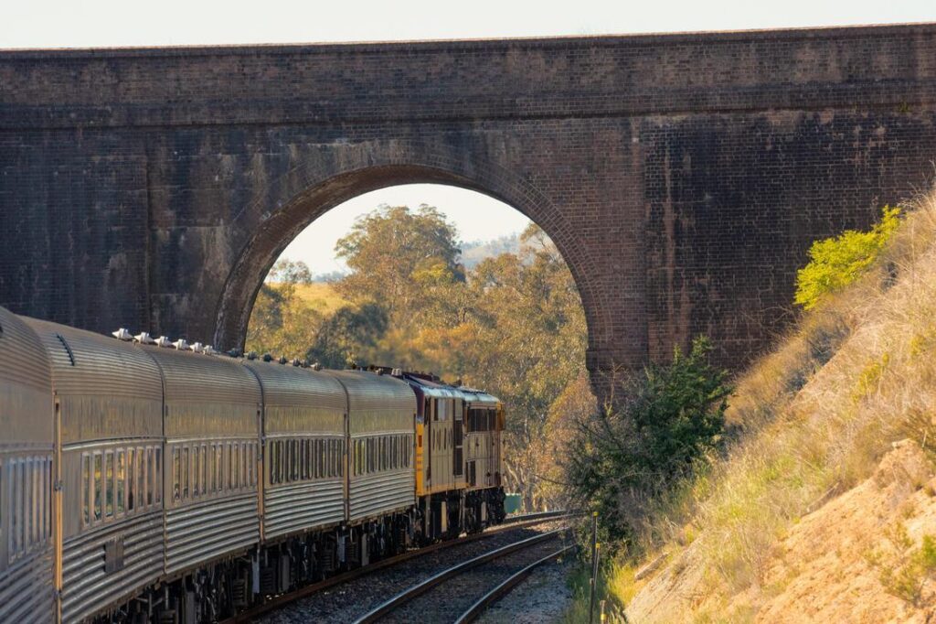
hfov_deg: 7.6
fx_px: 7017
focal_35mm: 270
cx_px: 468
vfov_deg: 5.1
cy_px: 312
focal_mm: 180
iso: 800
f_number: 9
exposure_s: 1/1000
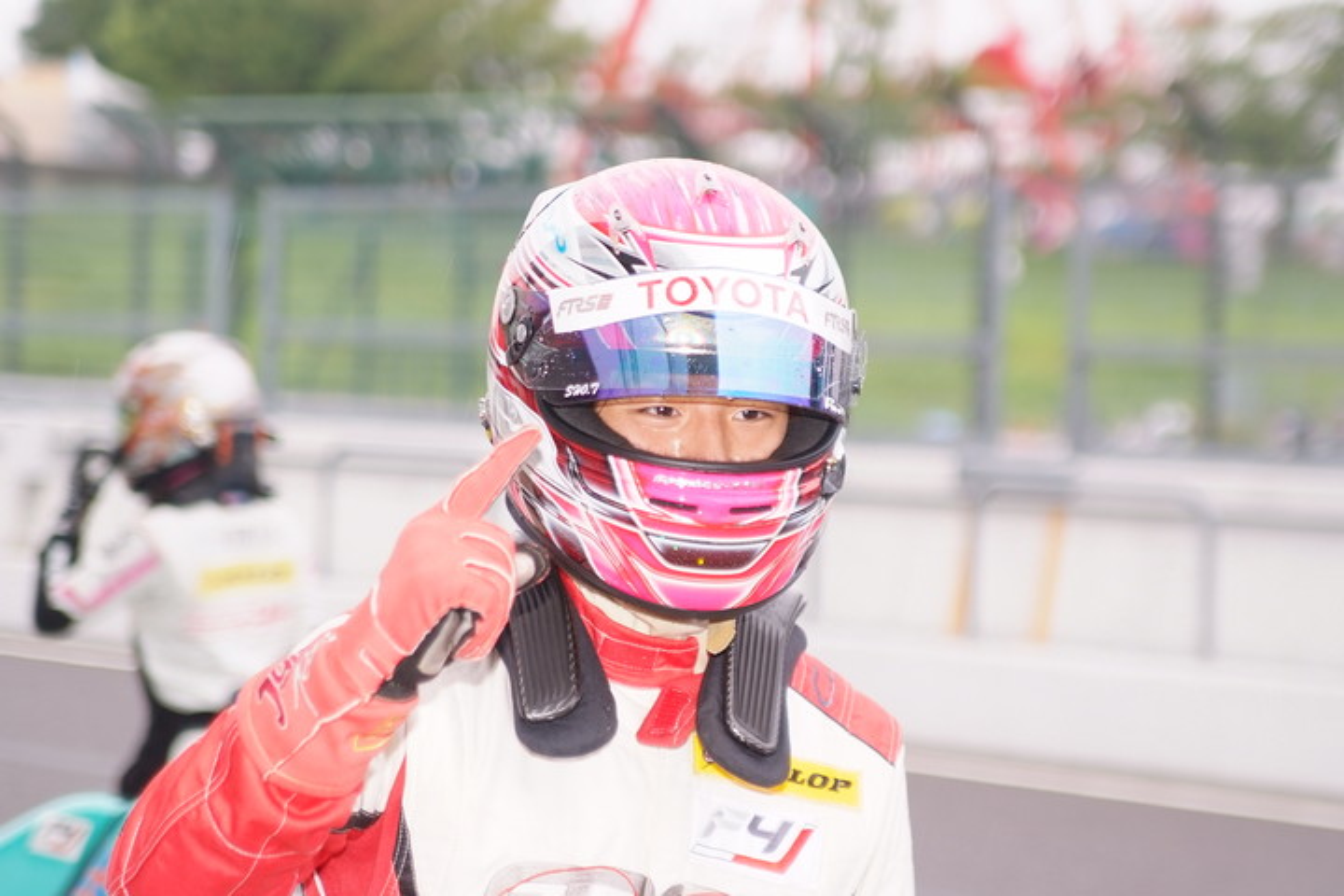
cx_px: 672
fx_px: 4218
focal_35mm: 113
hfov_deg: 18.1
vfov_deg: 12.1
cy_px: 448
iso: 400
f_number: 2.8
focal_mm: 75
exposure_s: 1/114
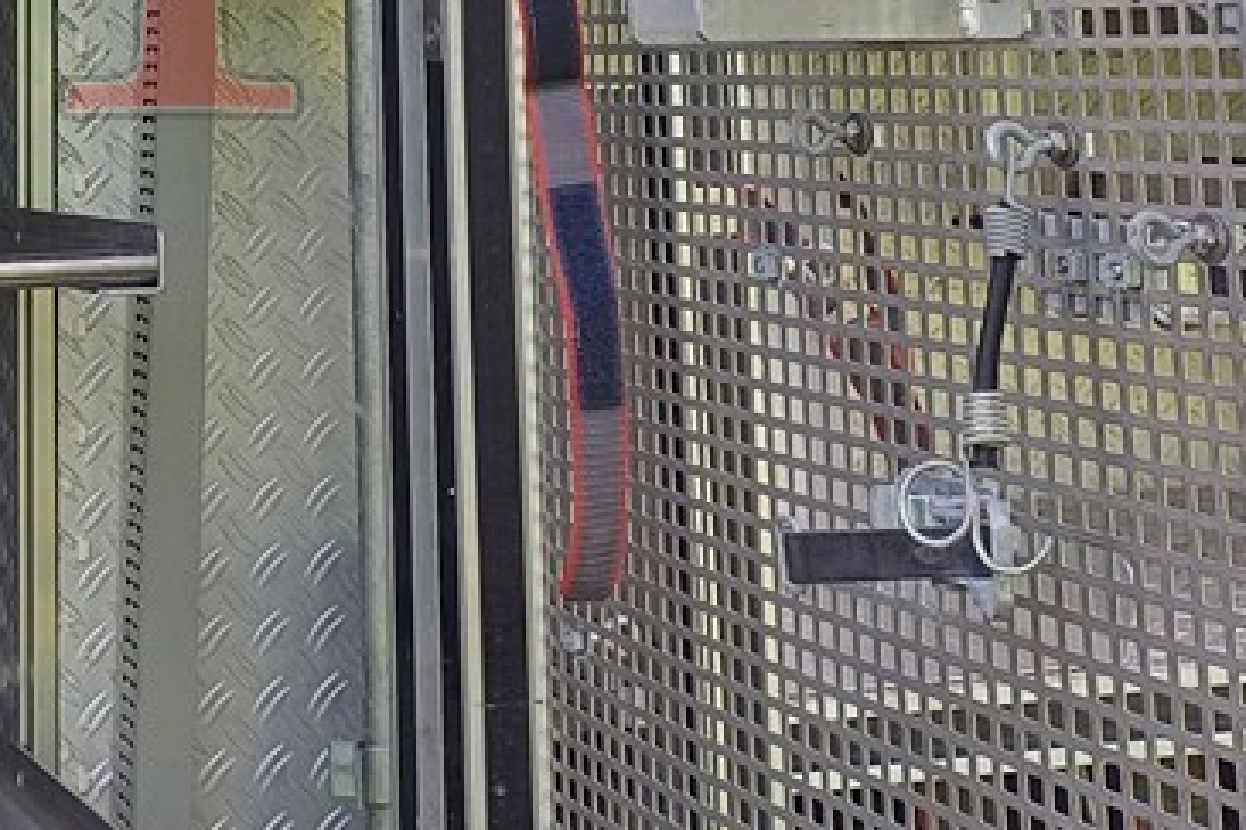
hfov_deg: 26.8
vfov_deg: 17.0
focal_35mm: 73
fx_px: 2525
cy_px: -379
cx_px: 130
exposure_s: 1/211
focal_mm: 4.65
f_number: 1.8
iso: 50
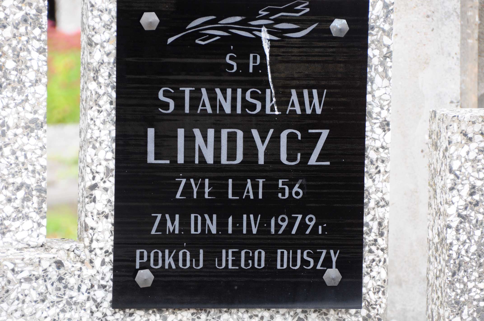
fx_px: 3424
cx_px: 242
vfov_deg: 5.4
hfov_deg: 8.1
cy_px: 160
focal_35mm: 255
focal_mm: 170
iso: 640
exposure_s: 1/160
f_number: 7.1
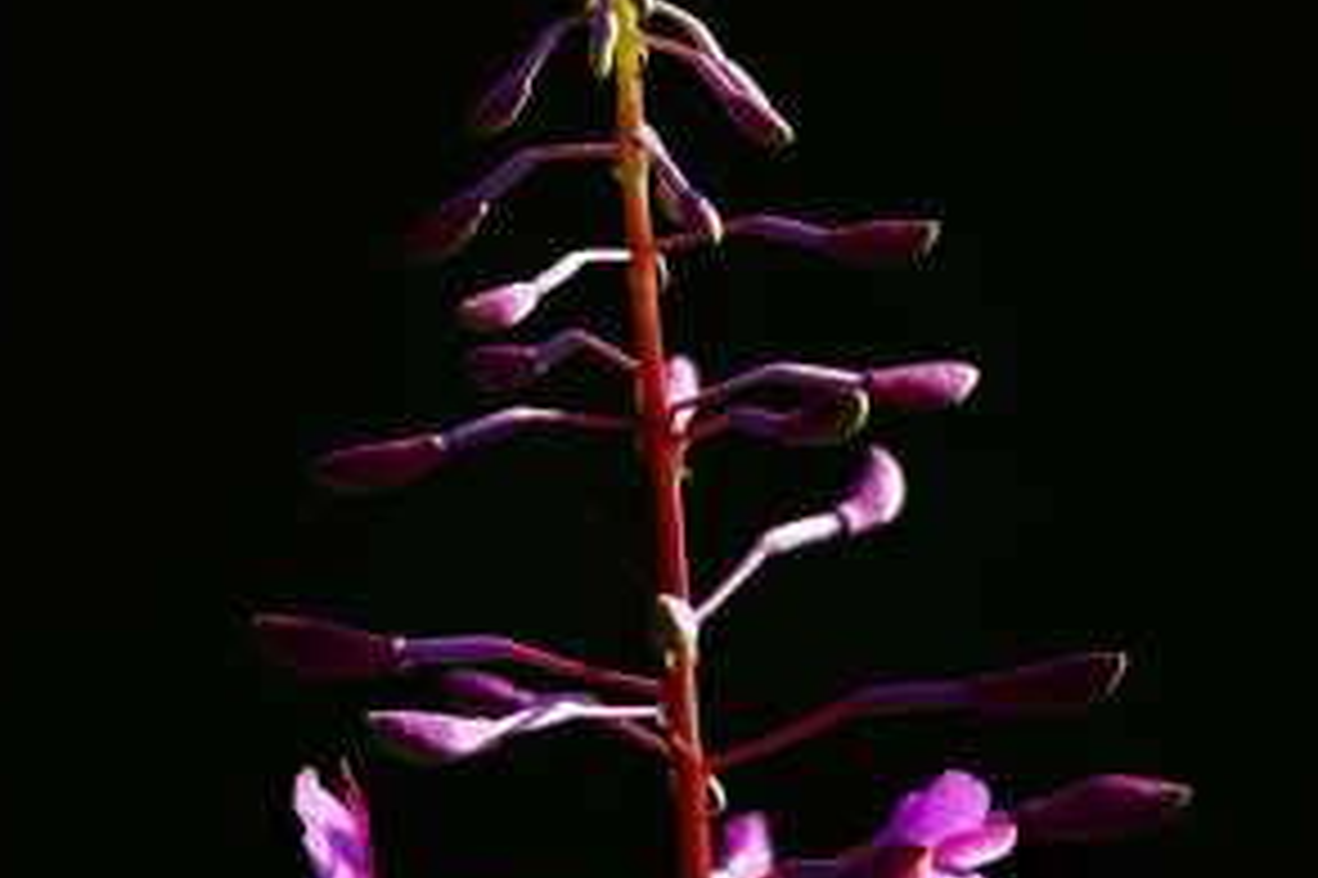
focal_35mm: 1382
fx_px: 50566
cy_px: 347
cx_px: 733
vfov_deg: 1.0
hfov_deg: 1.5
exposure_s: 1/250
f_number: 6.3
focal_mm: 600
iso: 200
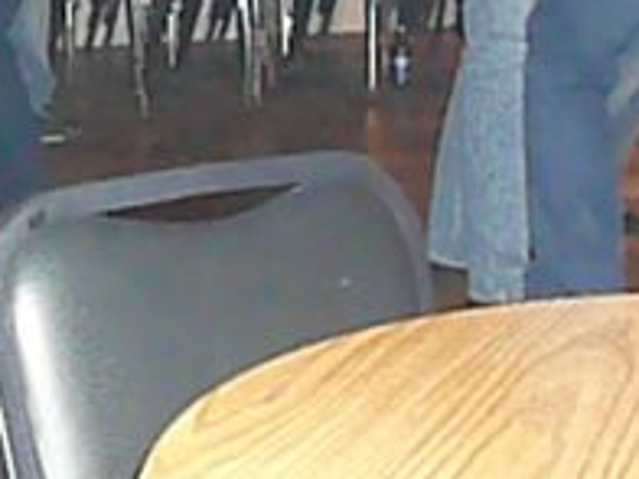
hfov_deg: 16.4
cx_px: -85
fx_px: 2141
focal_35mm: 116
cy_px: -153
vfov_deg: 12.4
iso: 1250
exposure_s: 1/30
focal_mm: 5.2
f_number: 2.8
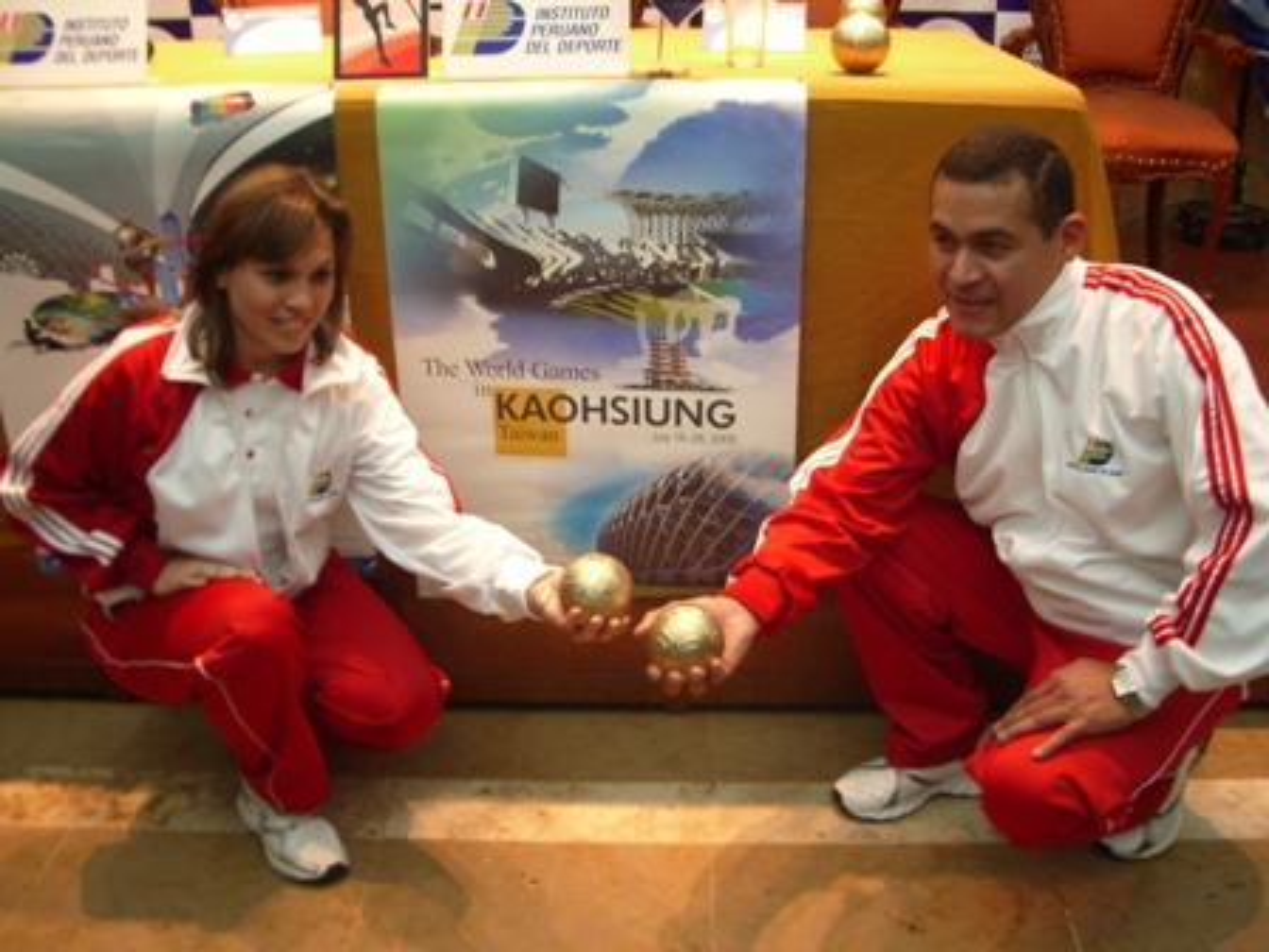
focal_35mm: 35
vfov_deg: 40.7
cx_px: 634
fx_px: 1283
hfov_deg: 52.6
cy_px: 476
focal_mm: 5.8
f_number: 2.6
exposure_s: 1/4
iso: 200
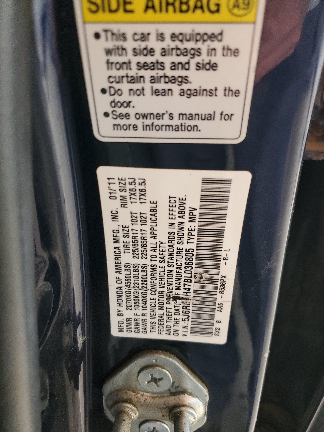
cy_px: 216
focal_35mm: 26
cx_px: 162
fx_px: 324
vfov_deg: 67.3
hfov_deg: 53.1
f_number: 1.5
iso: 105
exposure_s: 1/60.2
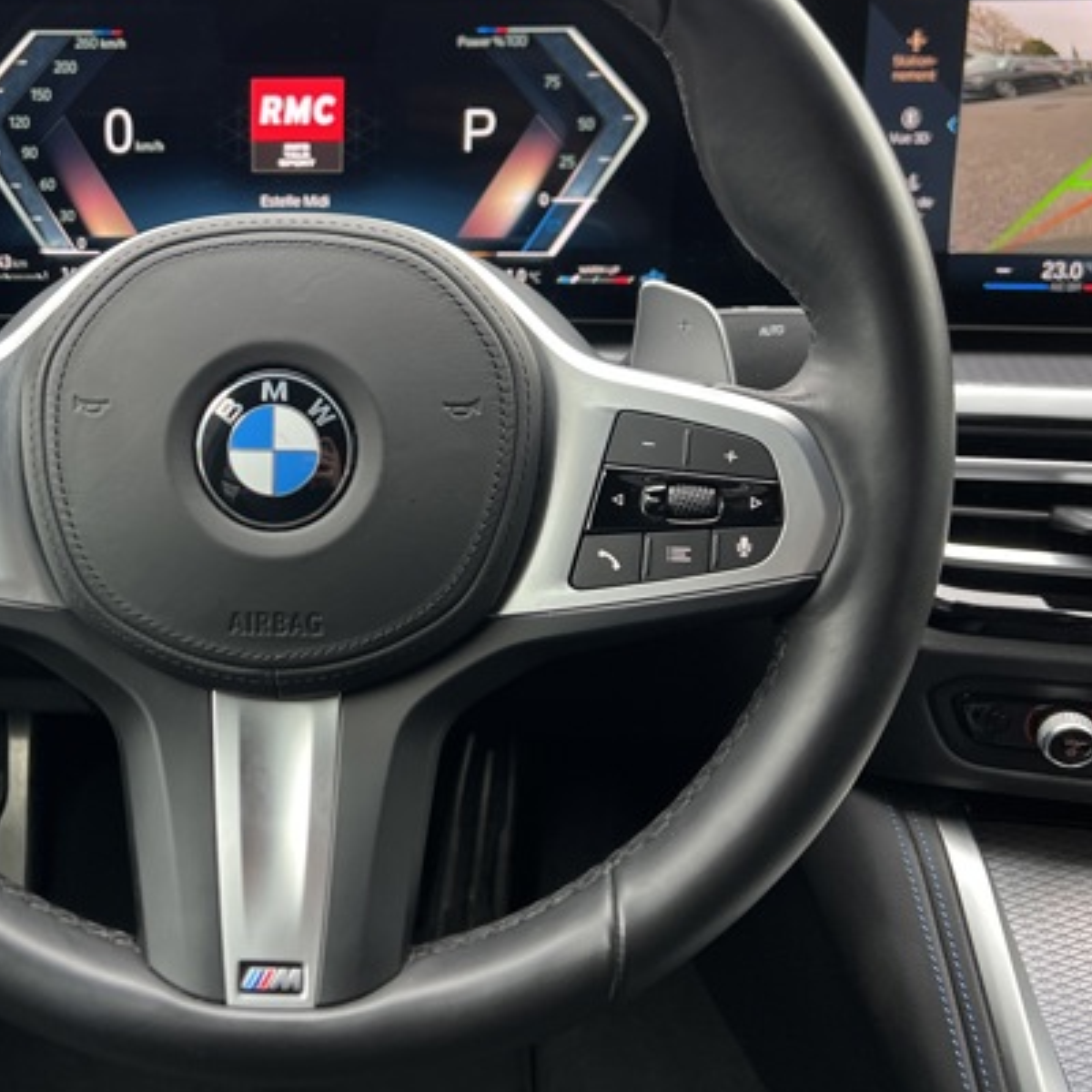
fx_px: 1642
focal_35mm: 46
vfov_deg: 36.6
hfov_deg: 35.7
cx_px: 240
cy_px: 426
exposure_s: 1/105
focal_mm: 5.7
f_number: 1.5
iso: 125
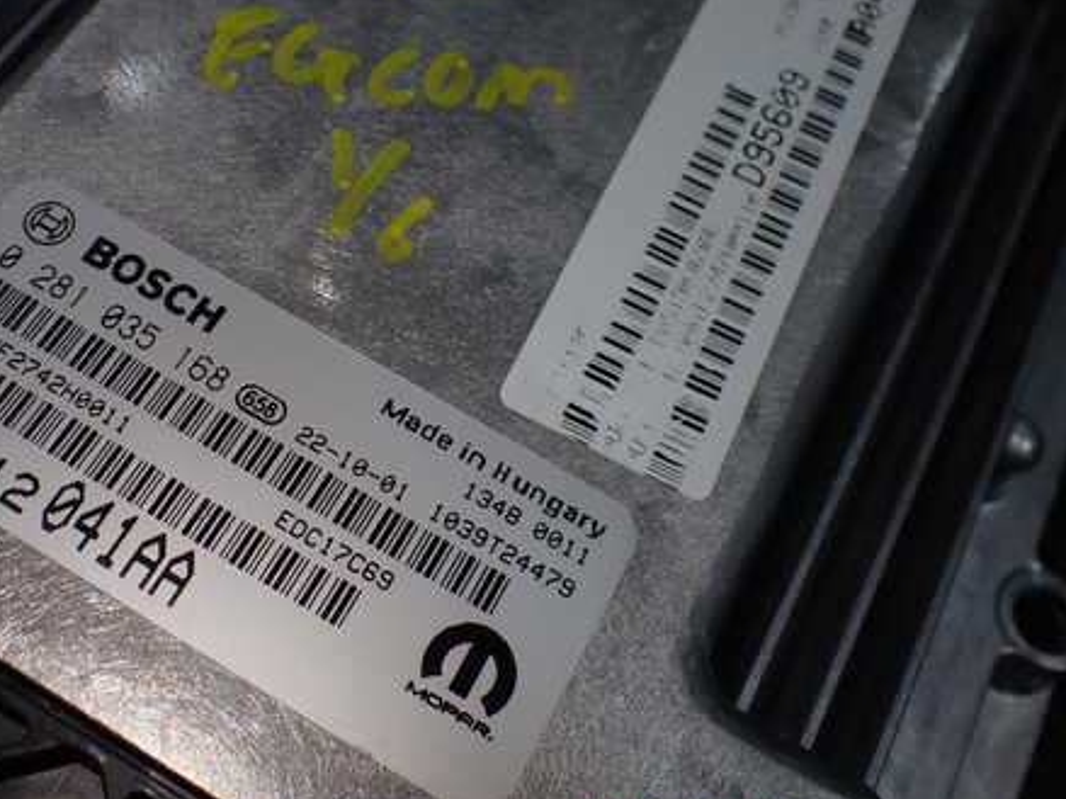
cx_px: 401
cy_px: 328
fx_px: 1262
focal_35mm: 41
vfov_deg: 35.0
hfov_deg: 45.4
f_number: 2.3
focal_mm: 5.4
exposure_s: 1/160
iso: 100
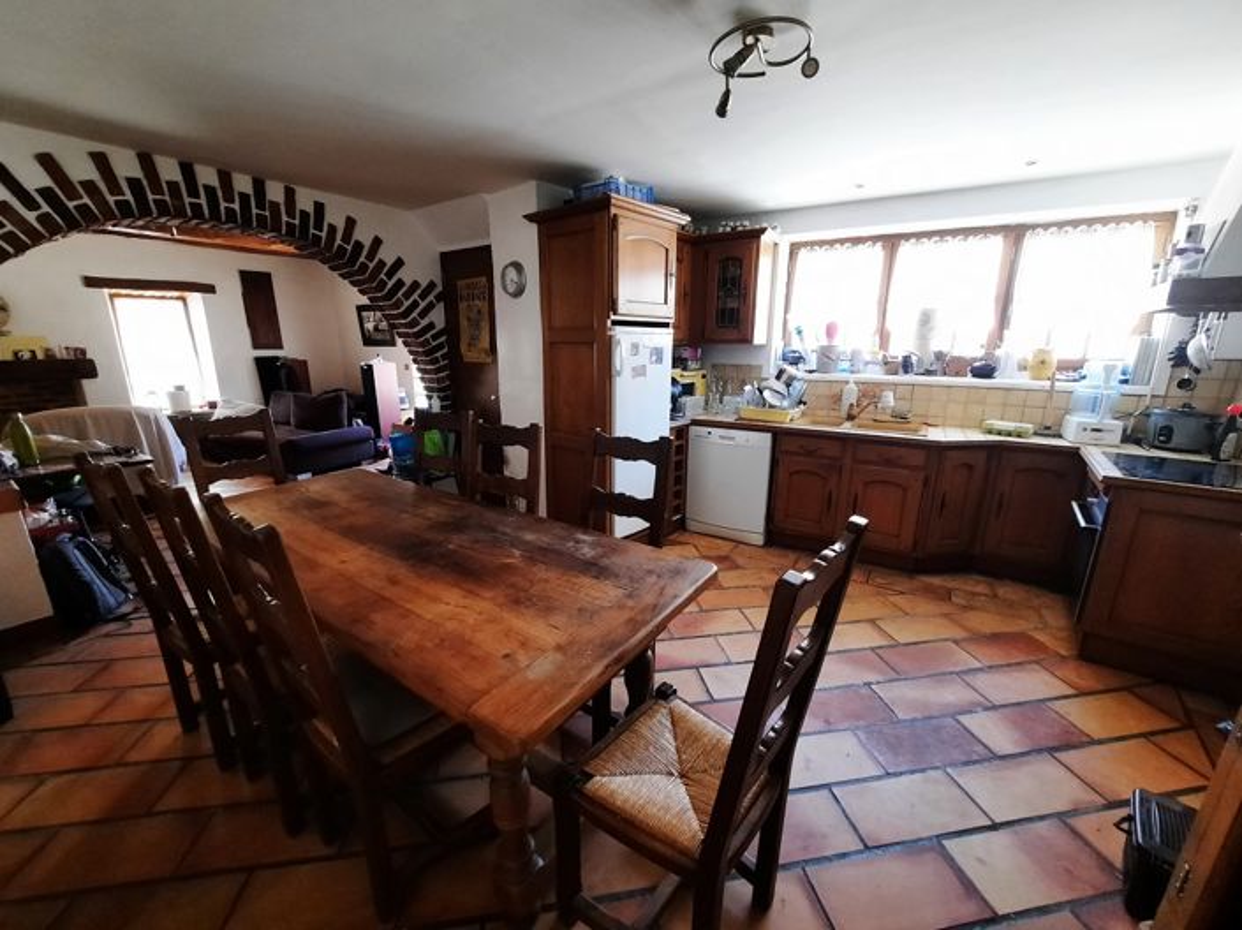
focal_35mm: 13
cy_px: 465
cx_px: 621
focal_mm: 1.74
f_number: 2.2
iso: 250
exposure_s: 1/25
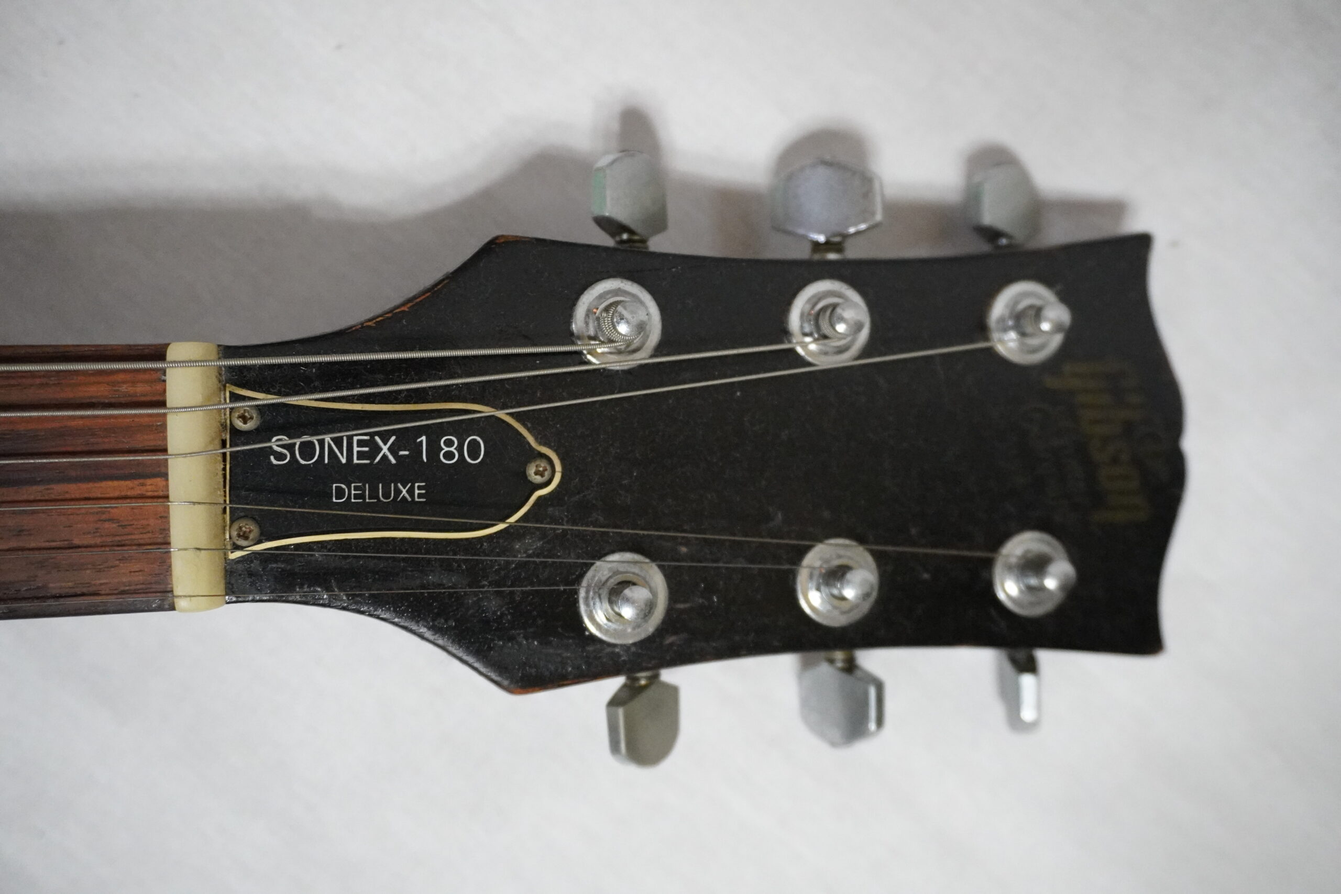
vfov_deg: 36.9
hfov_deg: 53.1
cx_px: 670
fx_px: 1341
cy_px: 447
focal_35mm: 36
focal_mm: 24
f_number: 4.5
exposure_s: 1/160
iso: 6400
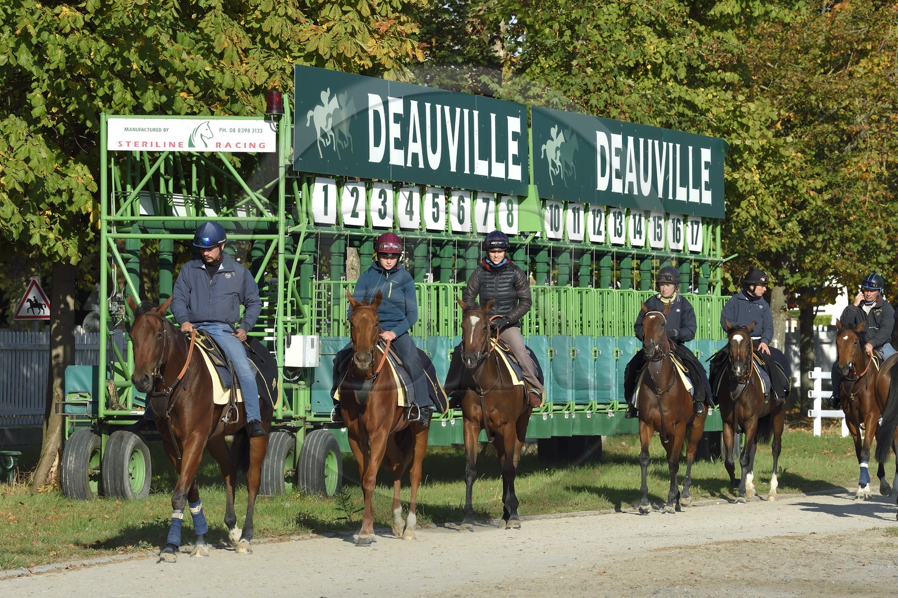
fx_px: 4988
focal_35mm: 200
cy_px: 299
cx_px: 449
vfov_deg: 6.9
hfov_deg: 10.3
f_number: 10
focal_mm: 200
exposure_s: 1/320
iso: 200
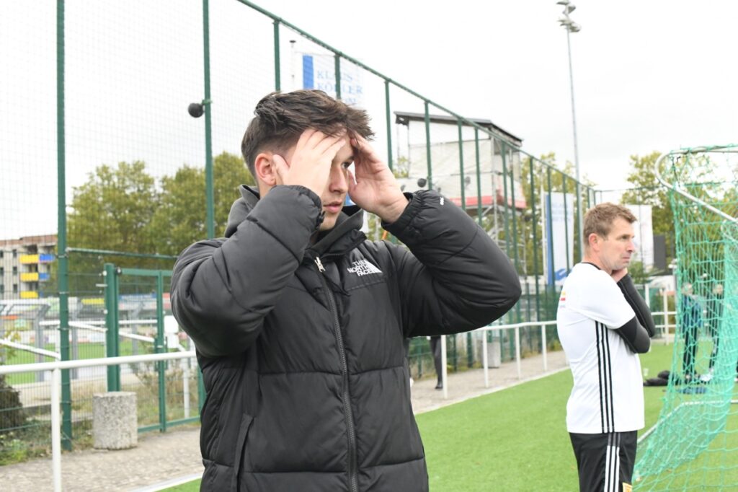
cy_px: 246
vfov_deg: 27.0
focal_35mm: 50
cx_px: 369
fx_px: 1025
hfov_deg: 39.6
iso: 6400
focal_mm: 50
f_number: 9
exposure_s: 1/1000
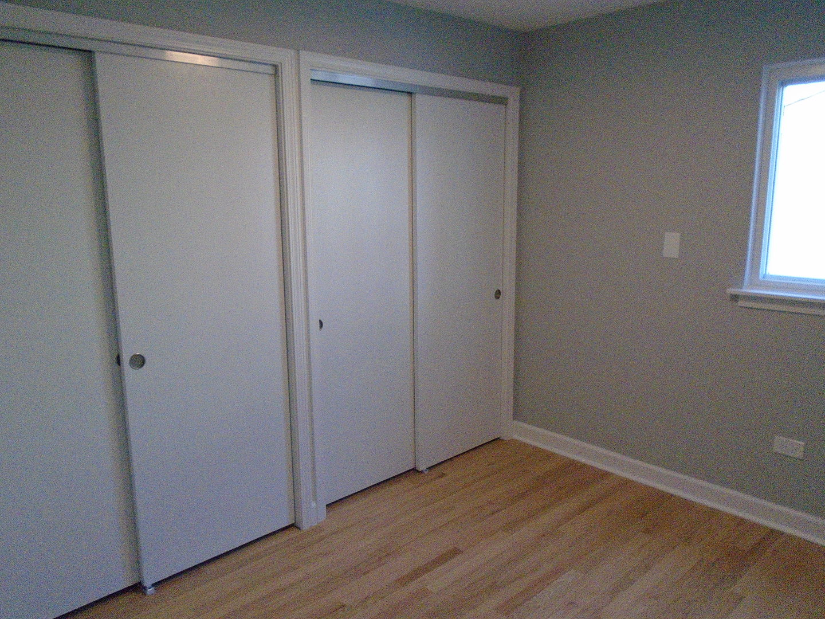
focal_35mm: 26
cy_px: 310
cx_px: 412
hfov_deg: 67.3
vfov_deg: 53.1
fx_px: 620
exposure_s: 1/200
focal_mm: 4.6
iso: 800
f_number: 3.2
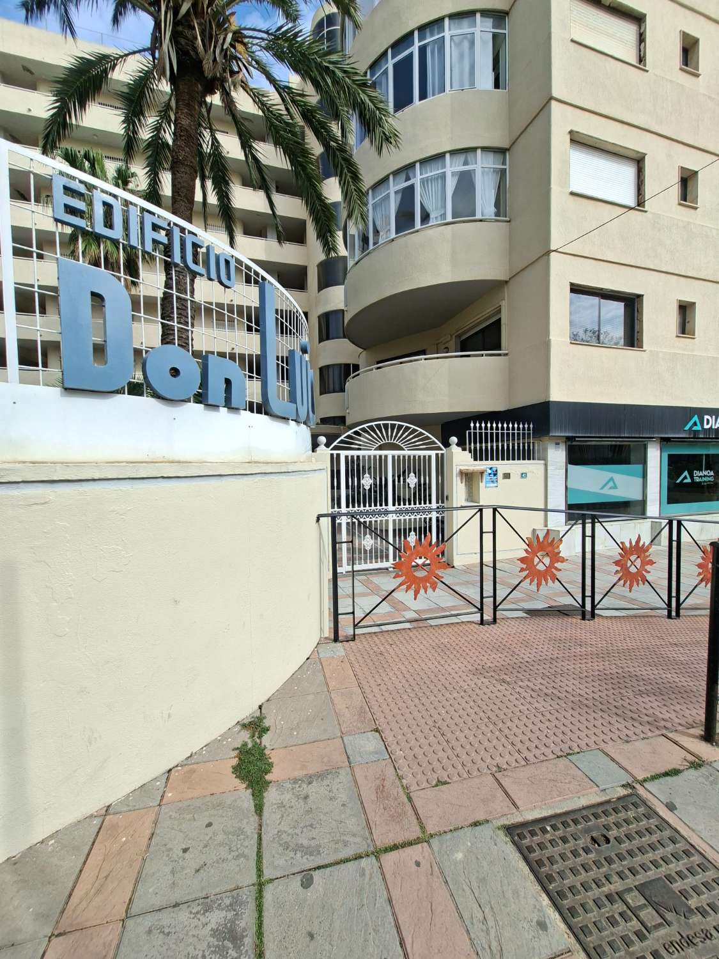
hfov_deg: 89.9
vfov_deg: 106.2
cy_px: 480
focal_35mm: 13
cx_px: 360
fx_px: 360
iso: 40
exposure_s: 1/991
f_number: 2.2
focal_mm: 1.74
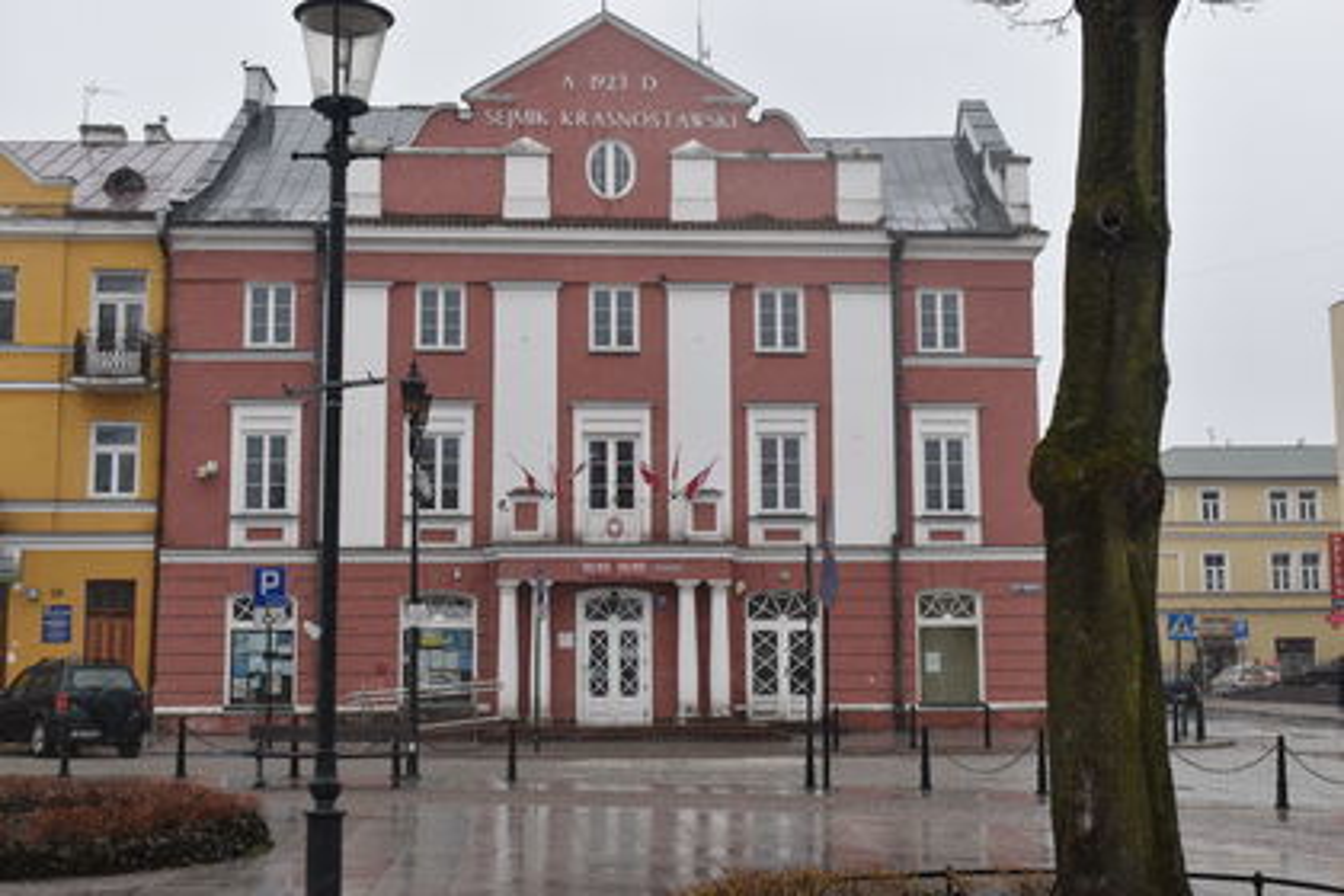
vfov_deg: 28.1
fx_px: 1792
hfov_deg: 41.1
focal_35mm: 48
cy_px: 448
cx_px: 672
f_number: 8
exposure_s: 1/250
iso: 360
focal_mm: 32
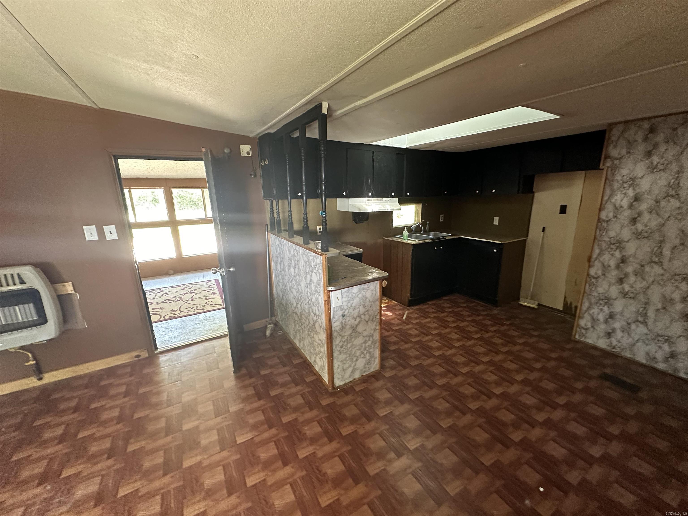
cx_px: 344
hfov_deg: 102.1
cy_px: 258
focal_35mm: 14
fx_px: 278
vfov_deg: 85.7
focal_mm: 2.22
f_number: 2.2
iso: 640
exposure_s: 1/60
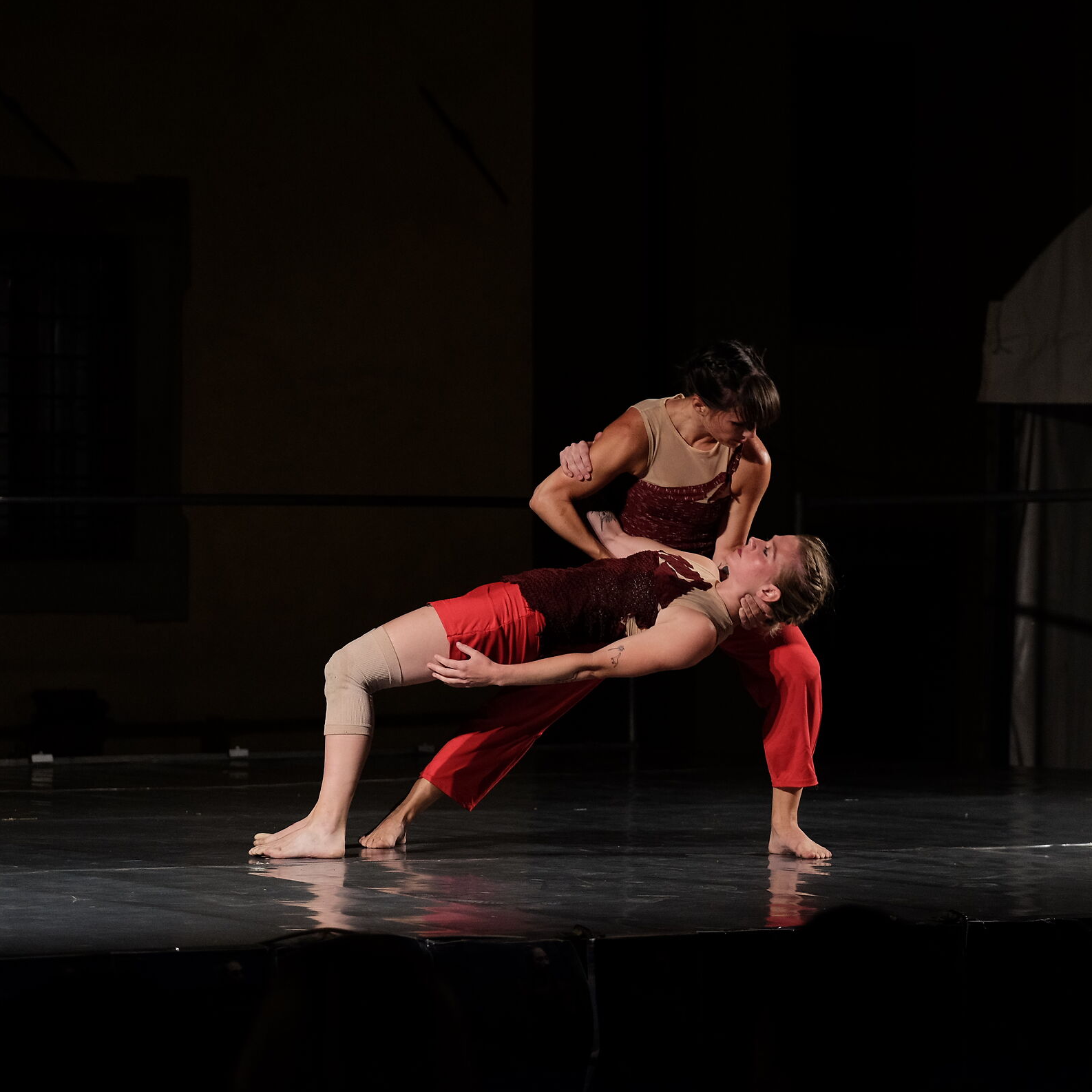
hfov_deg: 16.1
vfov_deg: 16.1
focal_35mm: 108
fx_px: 3855
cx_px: 692
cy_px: 543
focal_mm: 56.3
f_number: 2.8
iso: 1600
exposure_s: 1/250
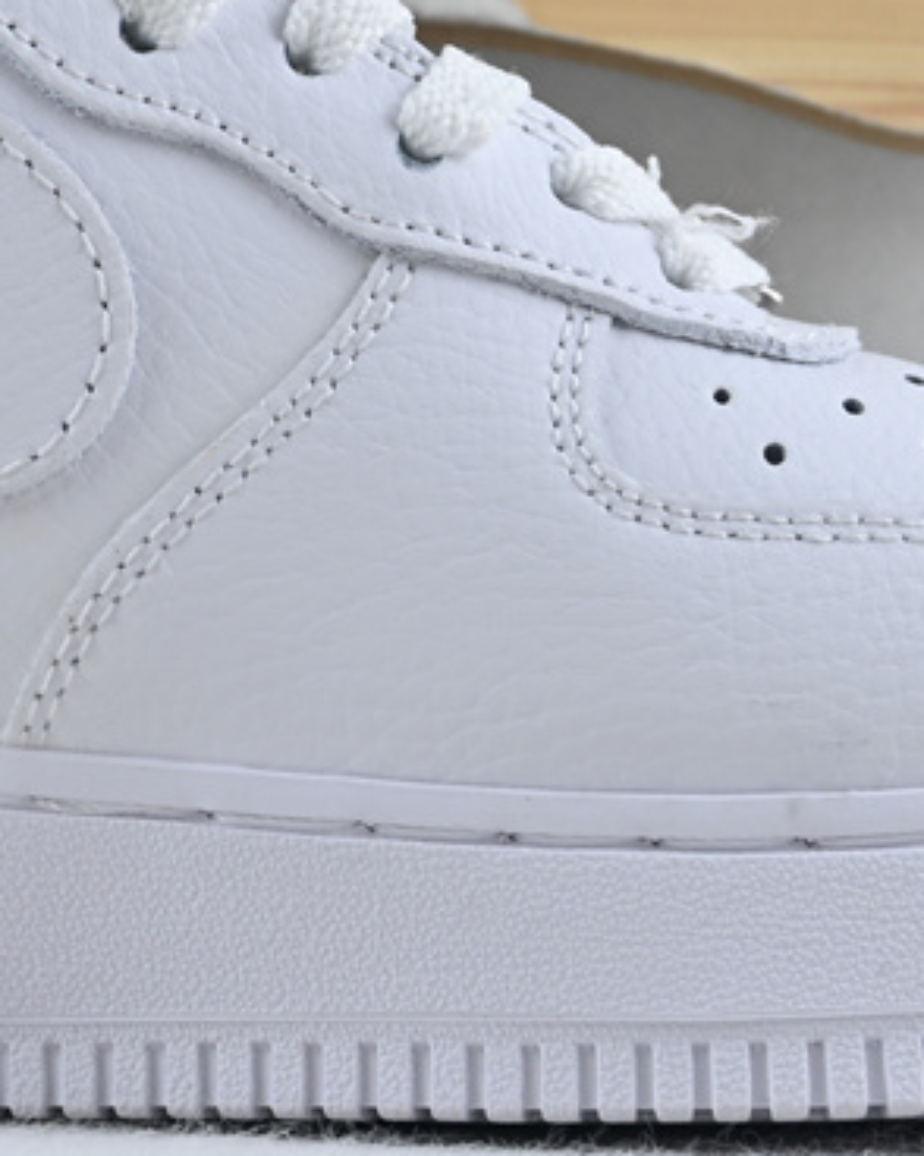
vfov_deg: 12.7
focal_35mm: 152
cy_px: 434
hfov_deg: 10.1
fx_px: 5184
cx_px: 123
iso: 100
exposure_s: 1/50
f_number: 5
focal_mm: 33
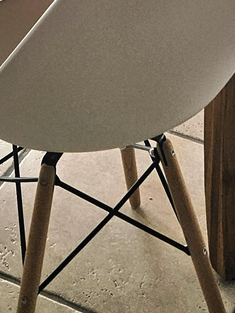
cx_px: 36
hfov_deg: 13.6
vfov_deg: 16.0
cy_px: -216
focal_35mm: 108
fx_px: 978
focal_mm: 5.4
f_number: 1.8
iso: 40
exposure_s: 1/417
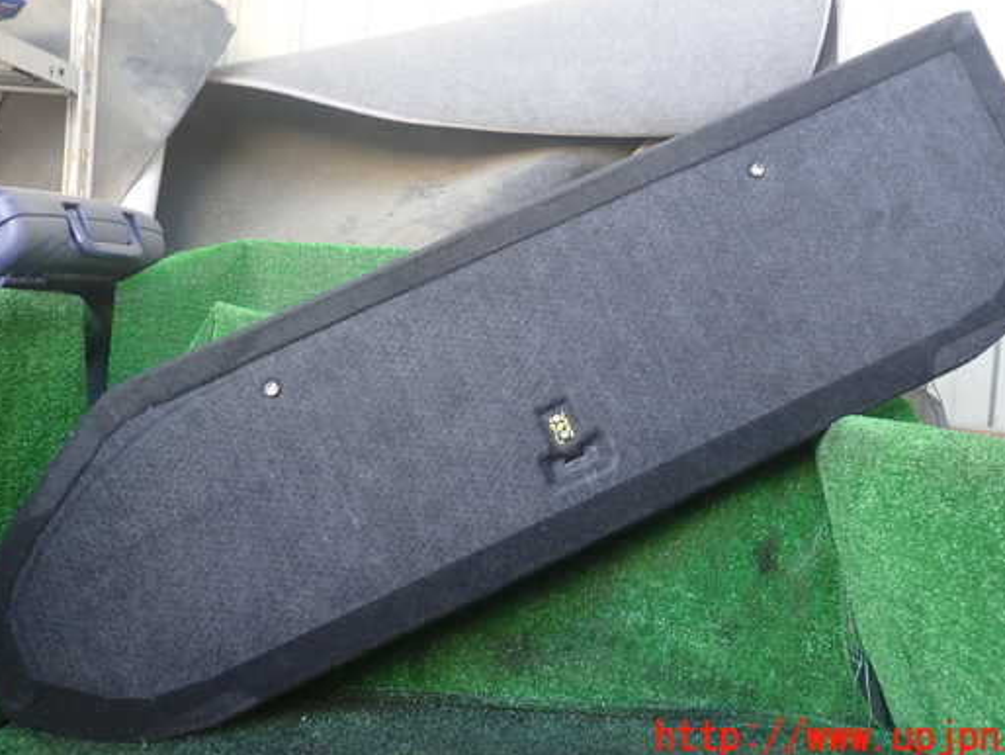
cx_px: 510
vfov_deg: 40.6
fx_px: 1017
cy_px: 323
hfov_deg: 52.6
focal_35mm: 35
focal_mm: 5.4
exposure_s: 1/50
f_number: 2.3
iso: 200
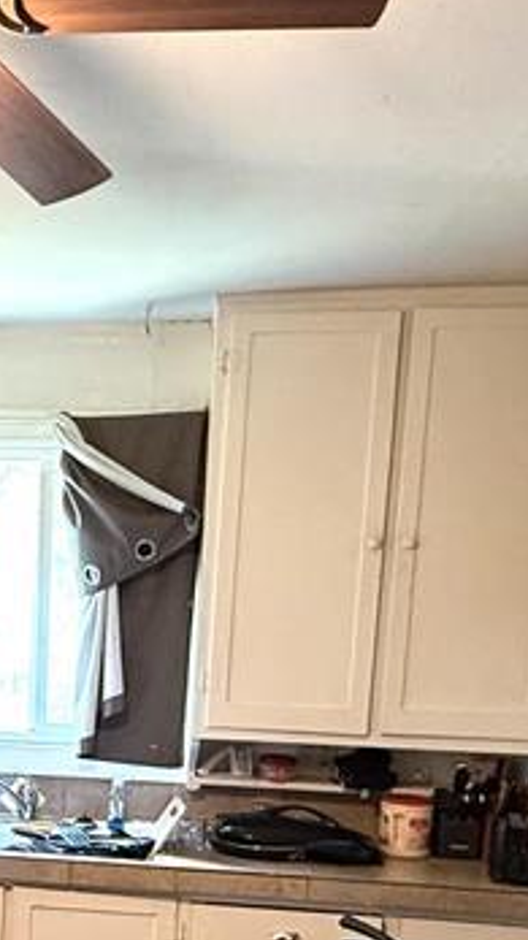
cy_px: 745
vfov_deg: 43.5
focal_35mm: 45
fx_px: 1121
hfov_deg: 24.9
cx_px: -30
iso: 640
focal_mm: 2.22
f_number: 2.2
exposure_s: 1/60
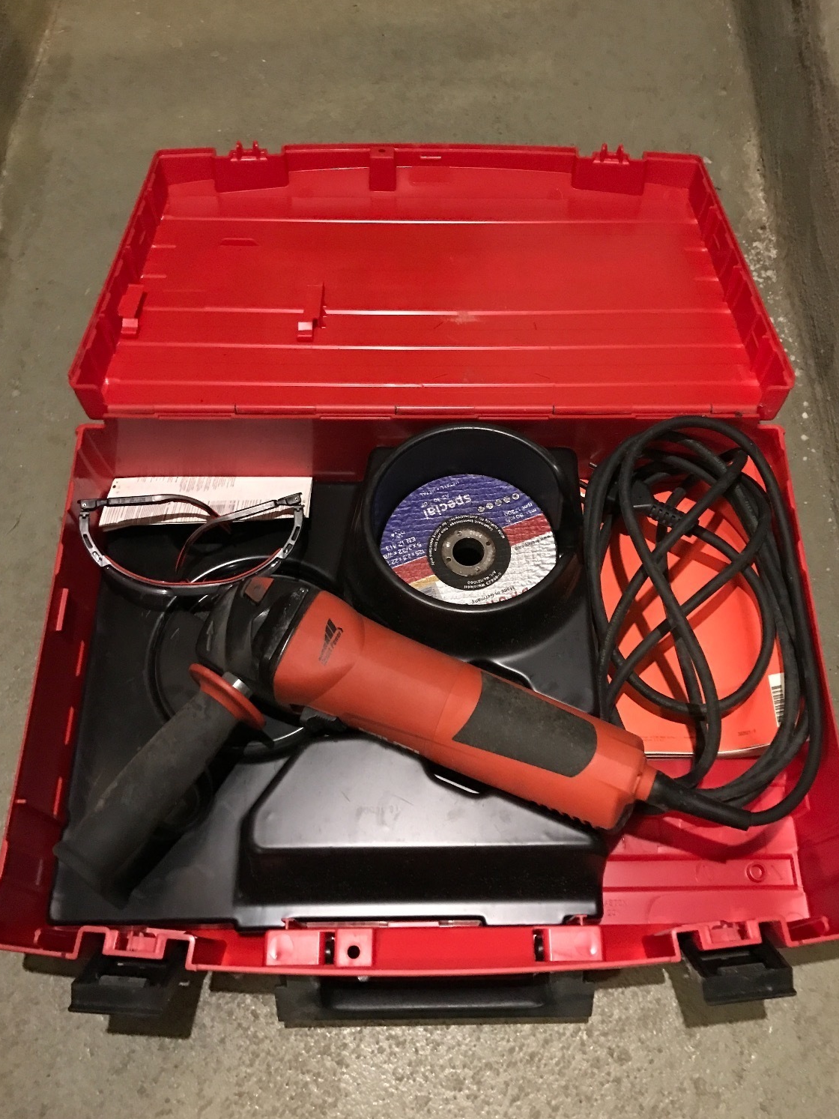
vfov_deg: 59.9
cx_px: 444
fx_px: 969
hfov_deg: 46.8
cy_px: 534
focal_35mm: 30
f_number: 1.8
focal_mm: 3.99
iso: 125
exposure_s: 1/4
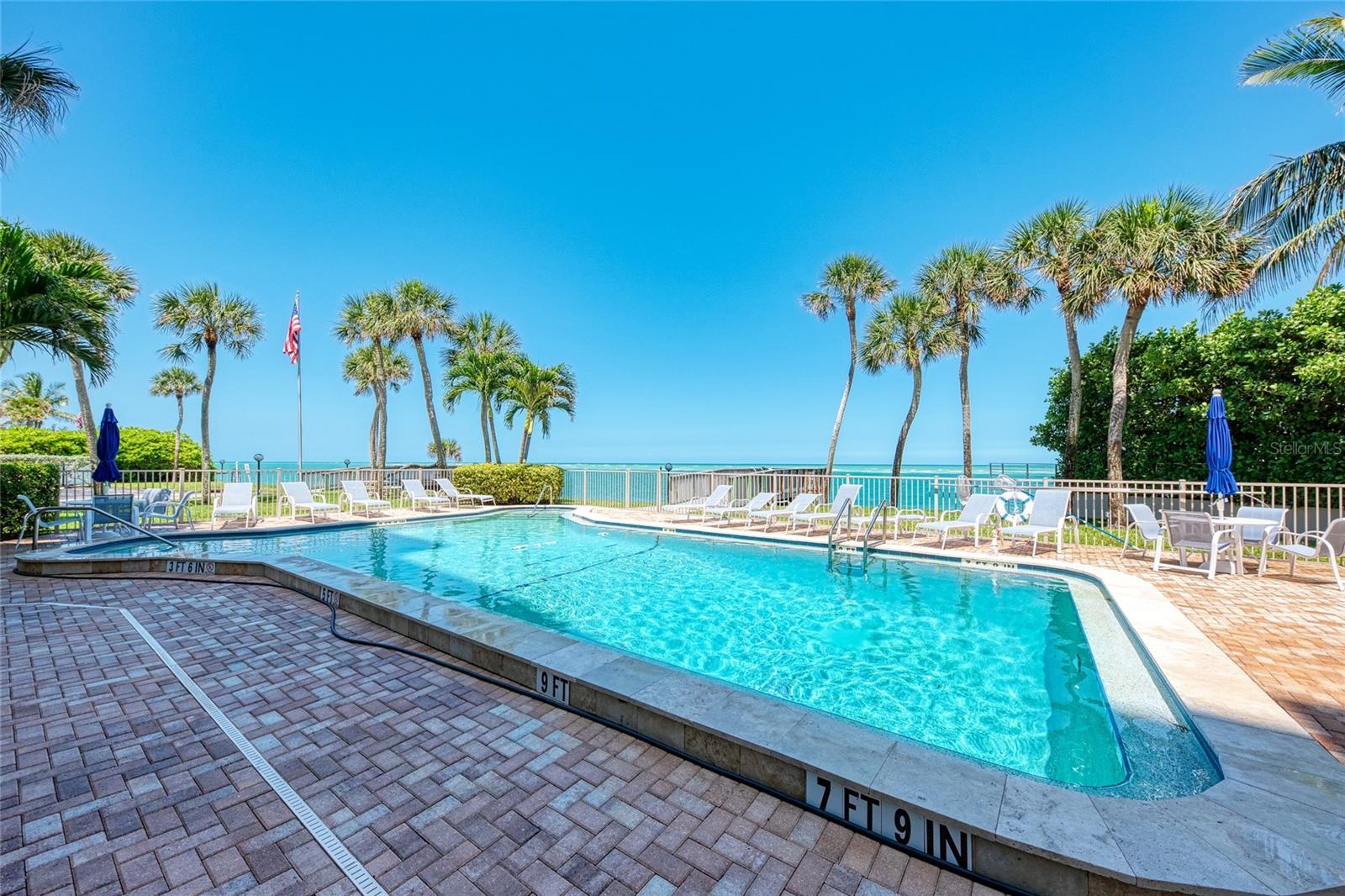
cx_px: 672
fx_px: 523
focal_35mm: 14
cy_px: 448
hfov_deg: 104.3
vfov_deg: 81.2
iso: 400
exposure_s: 1/4000
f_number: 7.1
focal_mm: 14
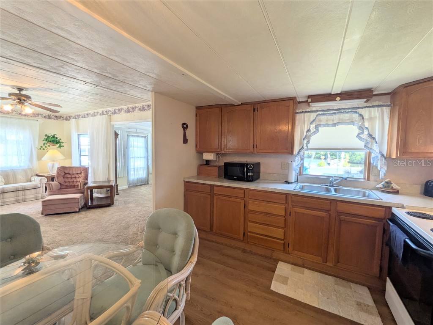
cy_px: 162
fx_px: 175
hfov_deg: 102.1
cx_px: 216
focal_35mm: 14
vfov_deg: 85.7
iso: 56
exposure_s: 1/120
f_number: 2.2
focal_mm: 1.83
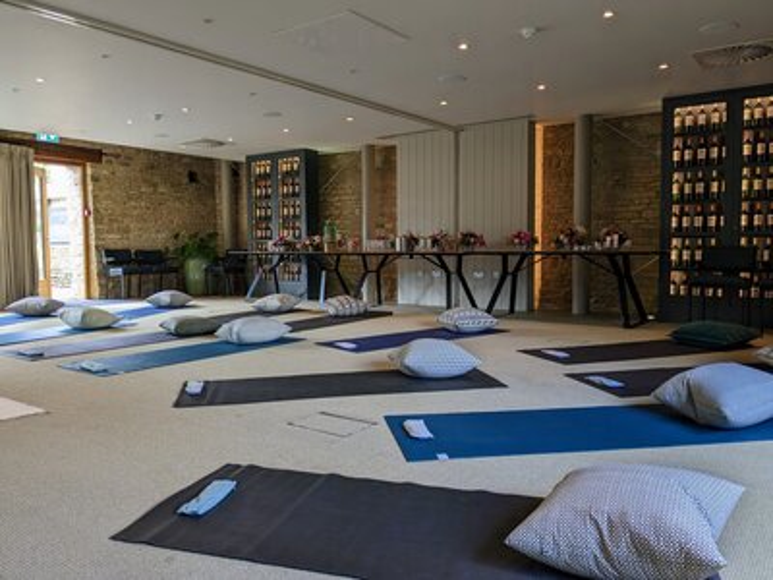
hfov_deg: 65.3
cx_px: 386
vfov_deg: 51.4
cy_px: 290
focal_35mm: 27
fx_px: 603
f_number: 1.73
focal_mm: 4.38
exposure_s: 1/50
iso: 47
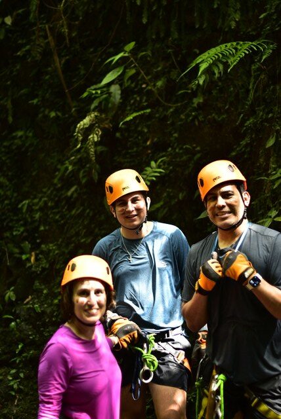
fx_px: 876
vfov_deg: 27.0
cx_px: 140
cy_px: 210
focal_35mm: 75
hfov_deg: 18.2
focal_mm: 50
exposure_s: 1/250
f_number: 1.4
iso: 450
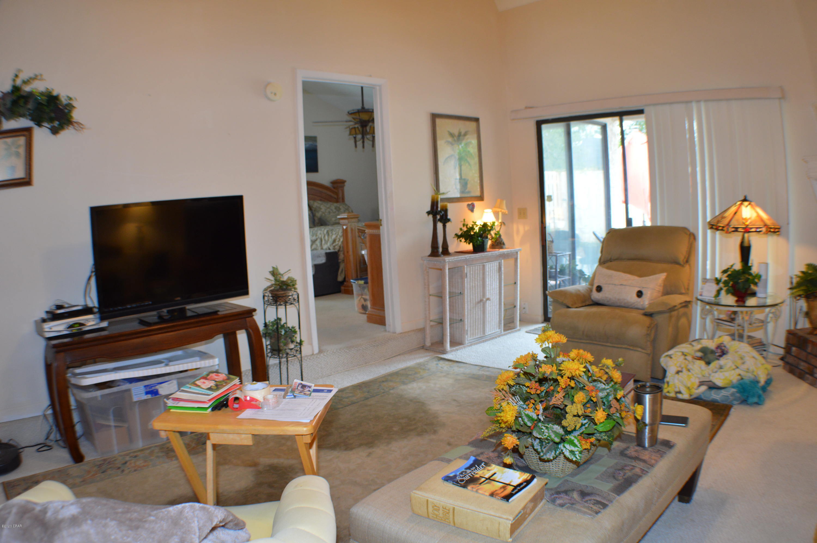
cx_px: 408
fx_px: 816
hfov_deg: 53.2
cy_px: 272
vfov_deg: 36.8
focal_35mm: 36
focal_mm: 24
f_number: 4
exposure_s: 1/25
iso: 400
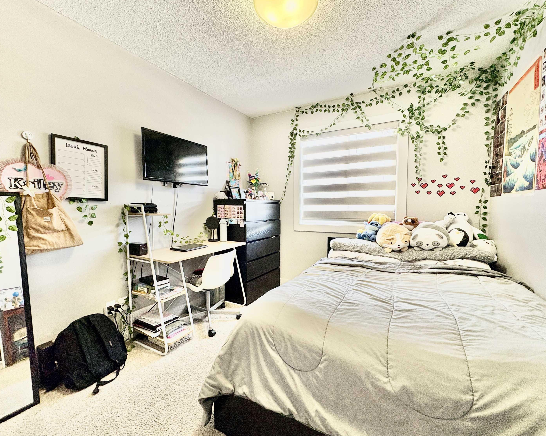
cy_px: 219
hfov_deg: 96.8
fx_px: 242
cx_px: 275
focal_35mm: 15
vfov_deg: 84.0
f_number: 2.2
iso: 250
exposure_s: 1/60
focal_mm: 2.22
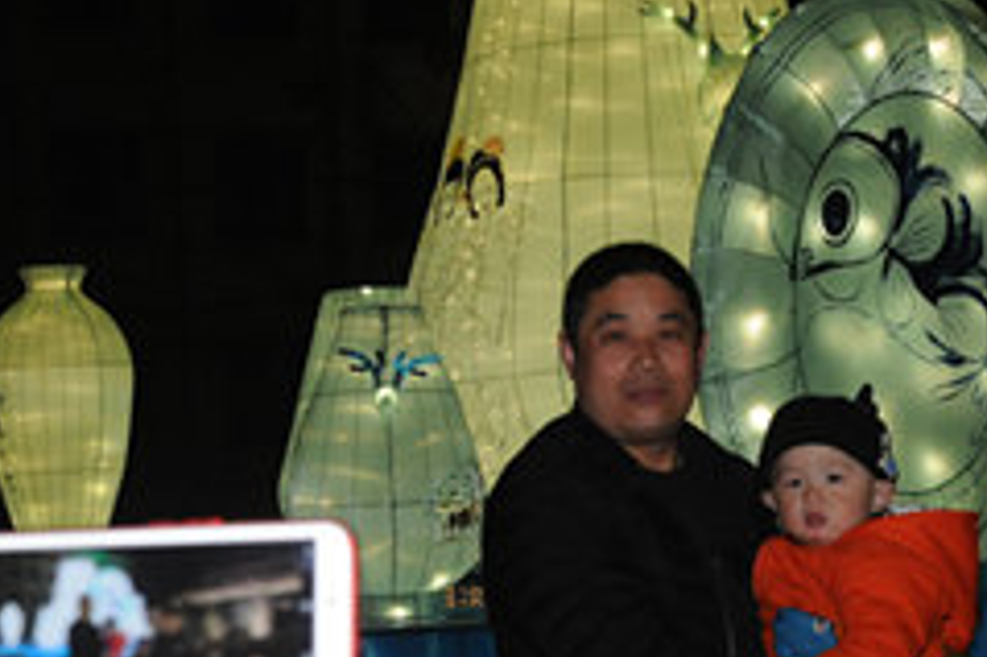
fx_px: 2575
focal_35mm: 94
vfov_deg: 14.5
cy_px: 436
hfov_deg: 21.6
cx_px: 686
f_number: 7.1
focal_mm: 30
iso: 1000
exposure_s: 1/60
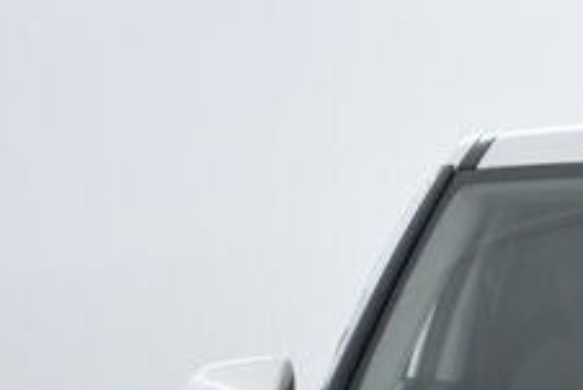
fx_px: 3095
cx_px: 813
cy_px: 715
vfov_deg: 7.0
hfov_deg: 10.5
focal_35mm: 191
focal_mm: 32
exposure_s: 1/100
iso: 1000
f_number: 4.5
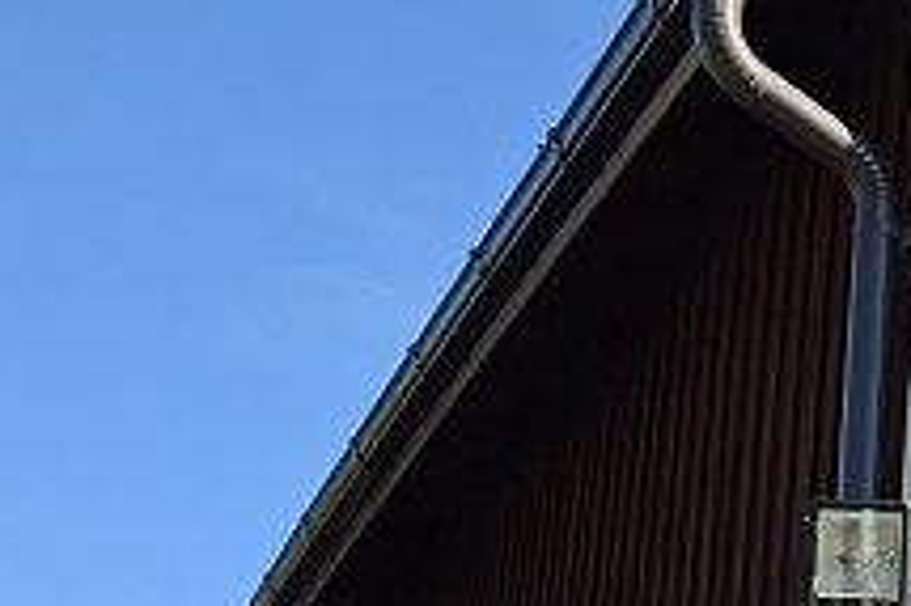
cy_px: 831
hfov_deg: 19.4
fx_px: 2250
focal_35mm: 89
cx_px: 1445
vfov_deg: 14.6
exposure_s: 1/1821
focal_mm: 5.54
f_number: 1.8
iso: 50
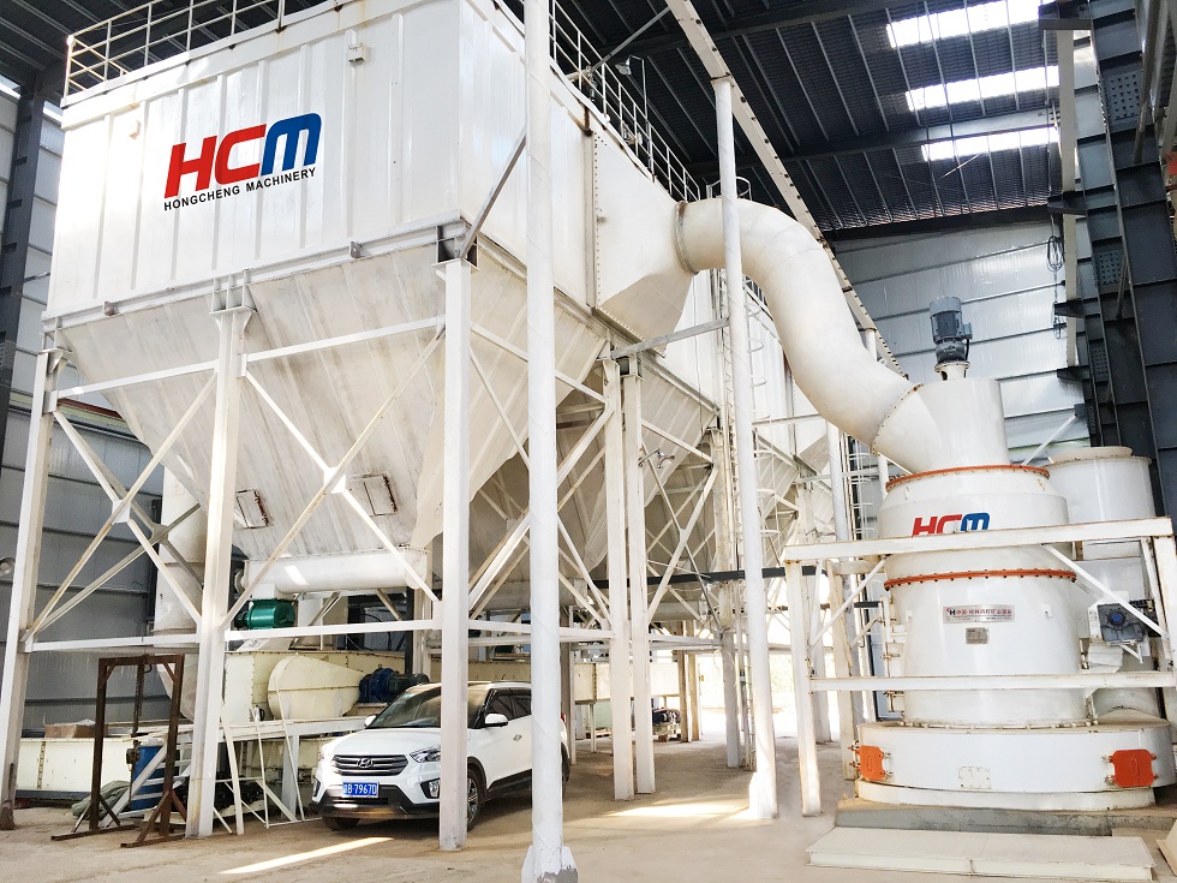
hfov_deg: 61.7
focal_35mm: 29
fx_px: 986
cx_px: 588
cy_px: 442
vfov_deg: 48.2
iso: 40
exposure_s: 1/100
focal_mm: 4.15
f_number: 2.2
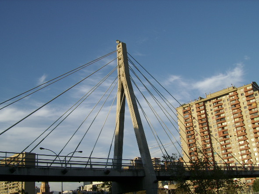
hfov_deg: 48.9
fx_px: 284
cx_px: 119
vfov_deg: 37.7
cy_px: 104
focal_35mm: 38
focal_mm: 5.95
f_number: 5.8
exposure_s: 1/229
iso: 50
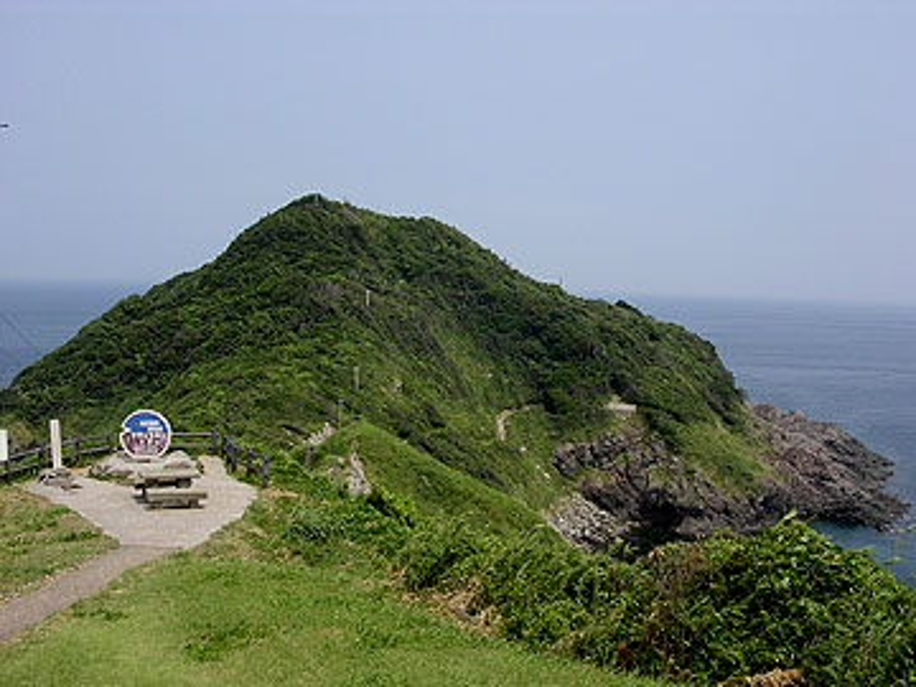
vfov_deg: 37.7
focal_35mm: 38
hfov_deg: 49.0
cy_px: 344
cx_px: 458
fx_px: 1006
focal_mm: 5.8
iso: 100
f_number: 5.6
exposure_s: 1/252
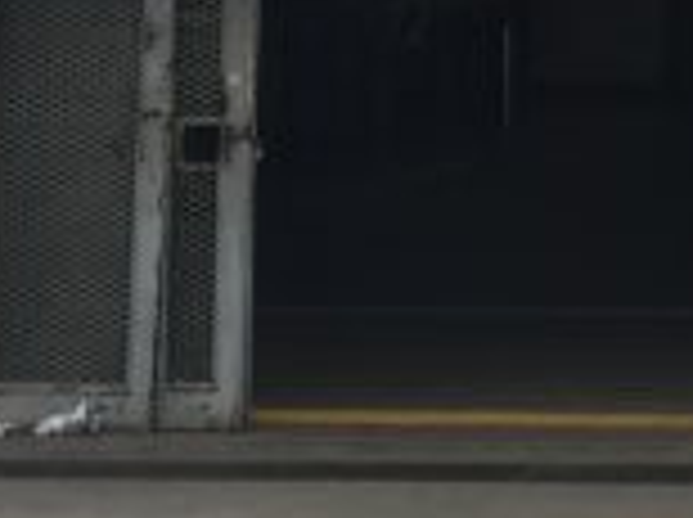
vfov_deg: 7.3
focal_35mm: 193
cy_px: -559
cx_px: 1264
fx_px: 3858
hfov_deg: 9.7
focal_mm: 4.15
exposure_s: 1/986
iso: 25
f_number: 2.2
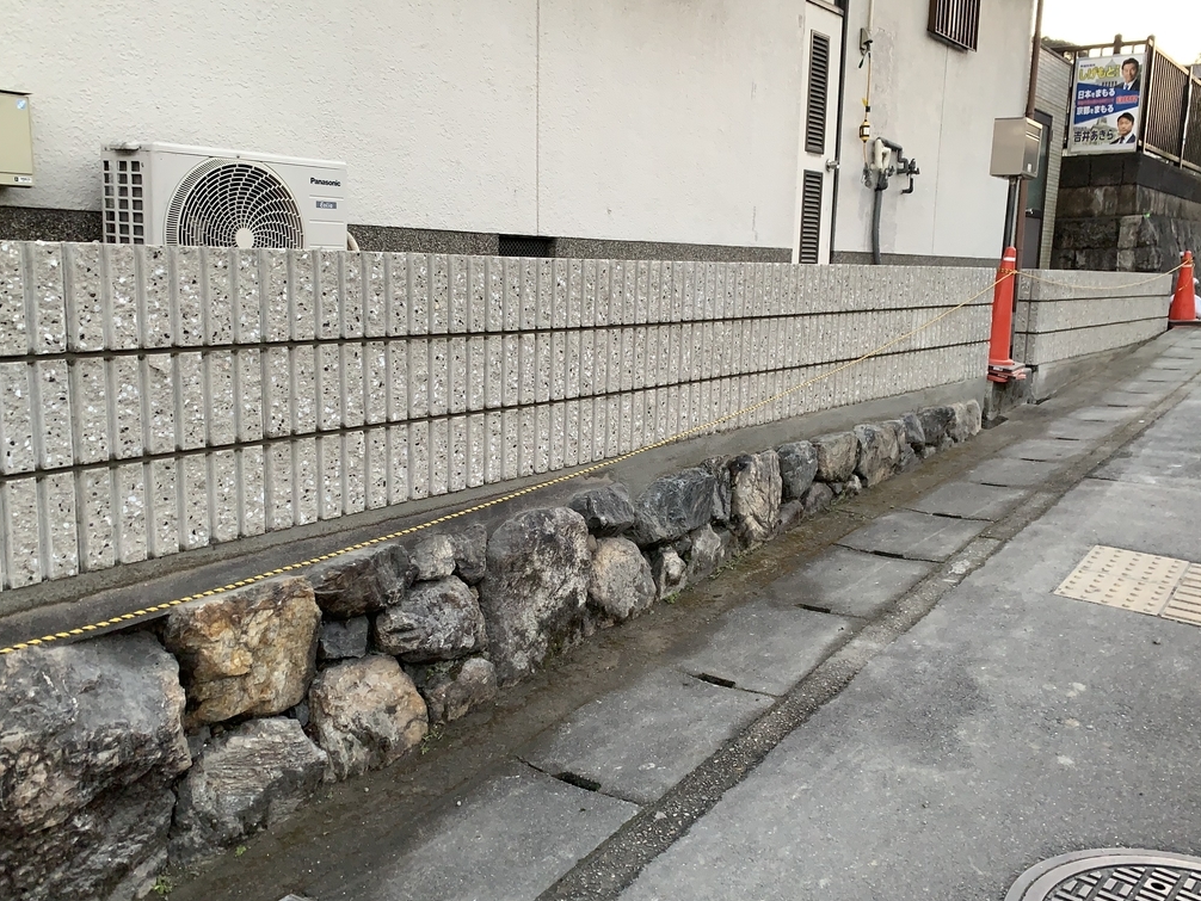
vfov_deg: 45.5
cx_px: 603
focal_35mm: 31
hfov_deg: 58.3
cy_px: 453
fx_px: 1076
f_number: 1.8
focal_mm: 4.25
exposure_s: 1/60
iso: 100
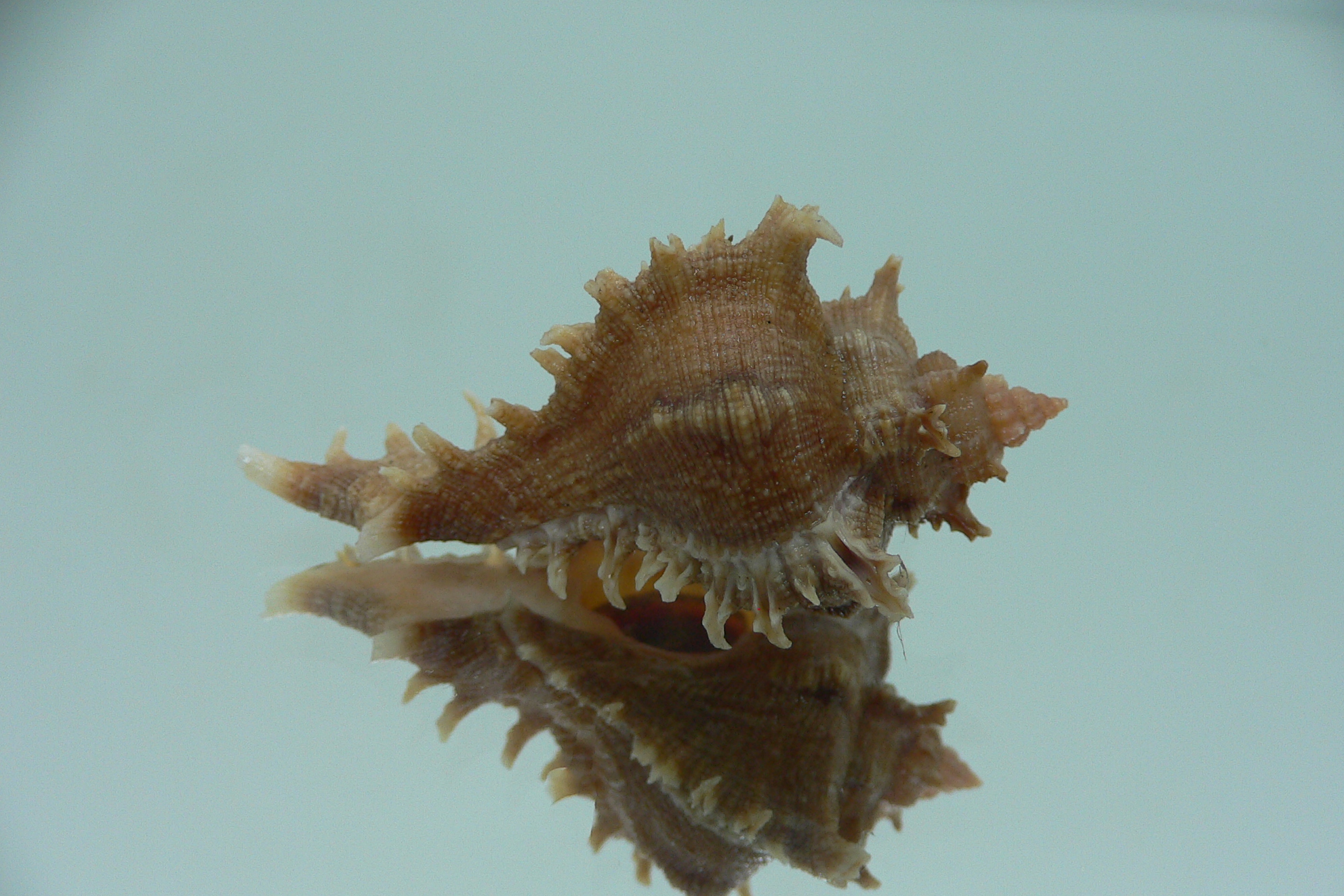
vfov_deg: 35.9
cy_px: 508
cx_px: 683
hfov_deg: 51.9
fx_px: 1381
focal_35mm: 37
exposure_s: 1/60
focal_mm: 4.6
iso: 80
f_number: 2.8
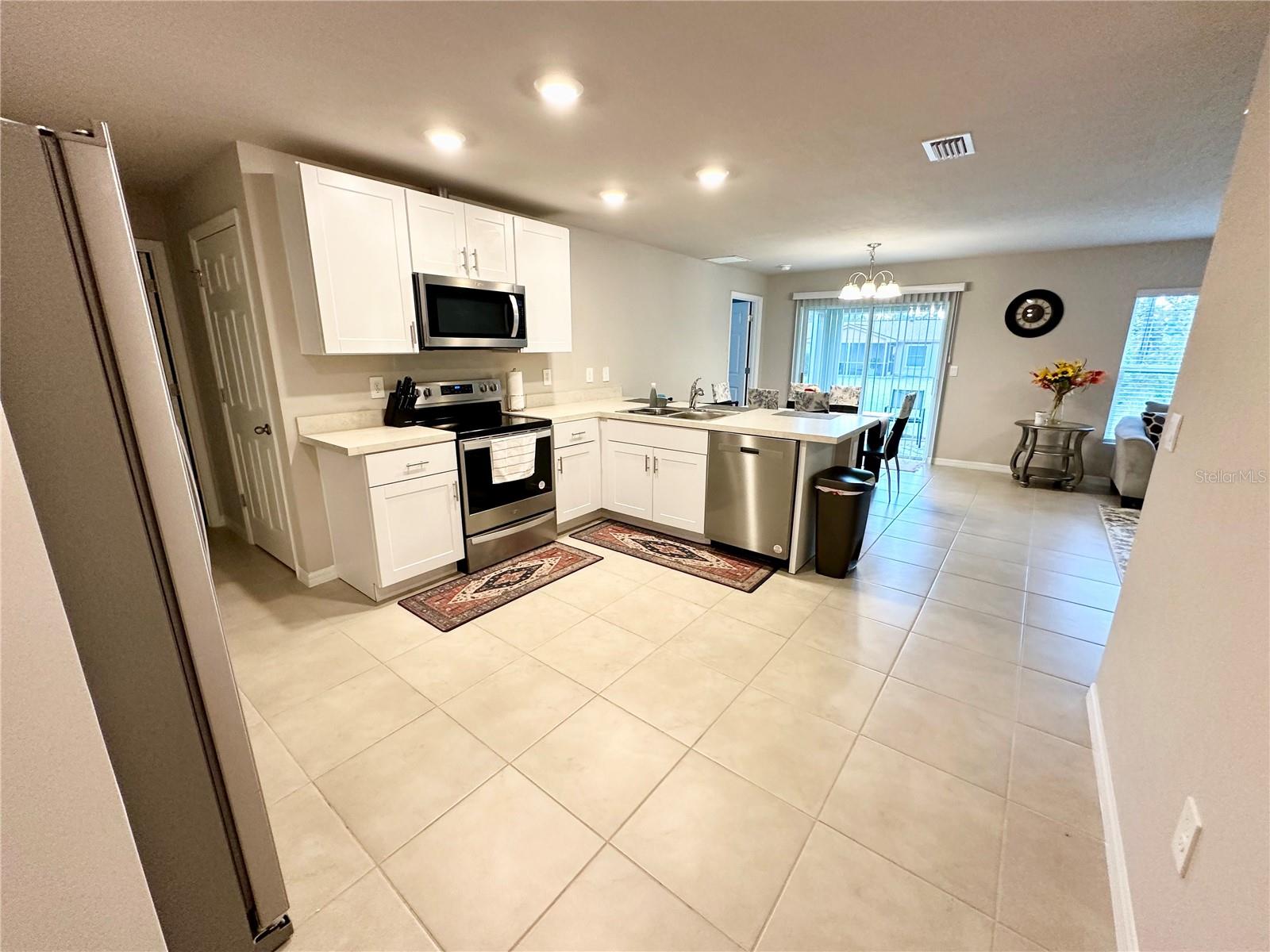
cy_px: 476
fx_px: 514
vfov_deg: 85.7
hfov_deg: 102.1
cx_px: 635
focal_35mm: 14
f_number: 2.2
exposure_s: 1/120
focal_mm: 2.22
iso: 250
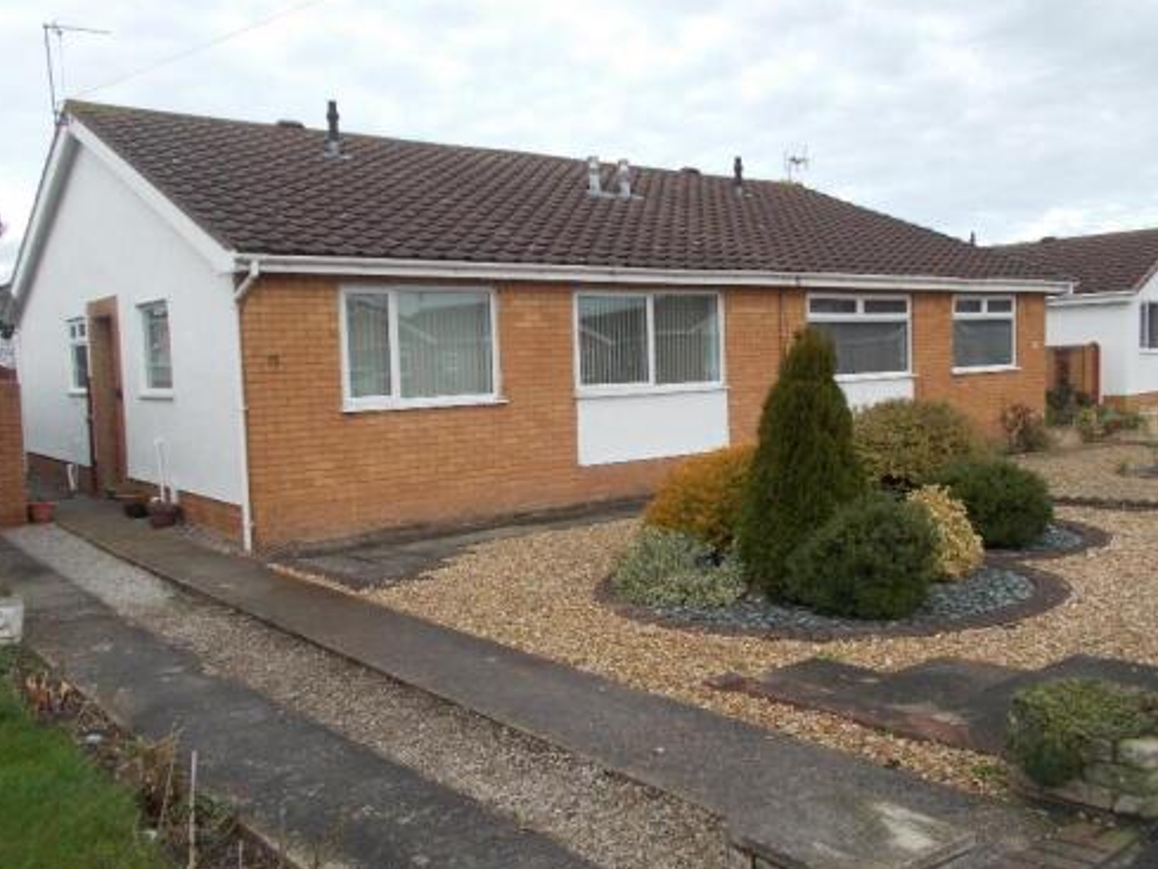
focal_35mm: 31
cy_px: 451
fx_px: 1037
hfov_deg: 58.3
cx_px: 560
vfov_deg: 45.5
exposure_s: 1/125
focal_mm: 4.6
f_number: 3.2
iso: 80
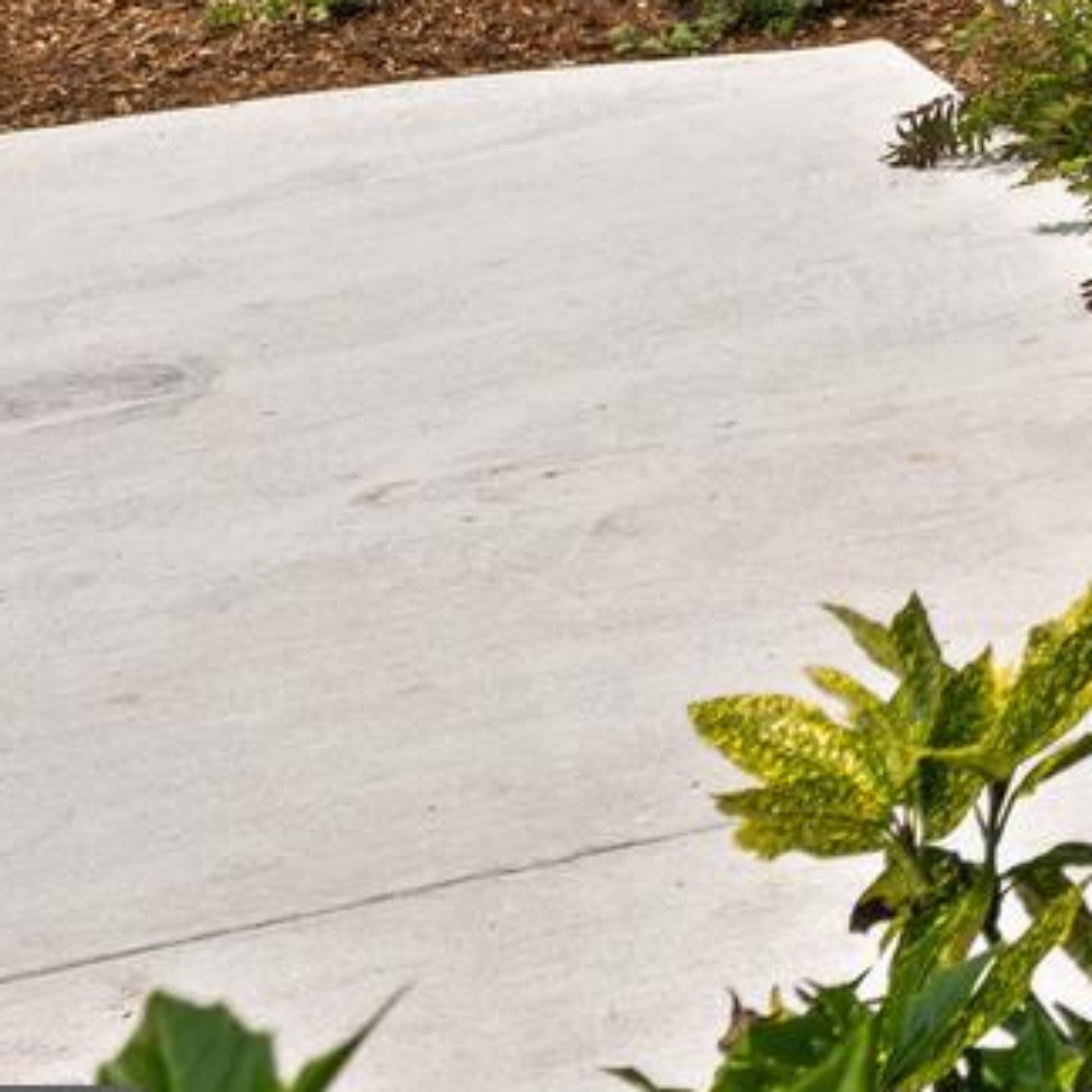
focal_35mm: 145
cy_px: -969
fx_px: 5175
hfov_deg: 10.1
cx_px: 2845
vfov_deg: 11.1
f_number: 5.6
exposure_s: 1/640
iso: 200
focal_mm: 27
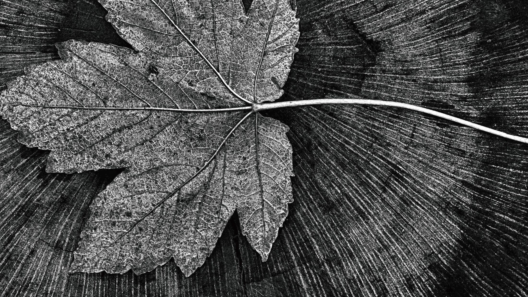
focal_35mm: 120
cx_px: 261
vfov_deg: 10.1
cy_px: 119
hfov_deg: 17.9
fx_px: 1680
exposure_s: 1/125
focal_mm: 70
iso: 400
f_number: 13
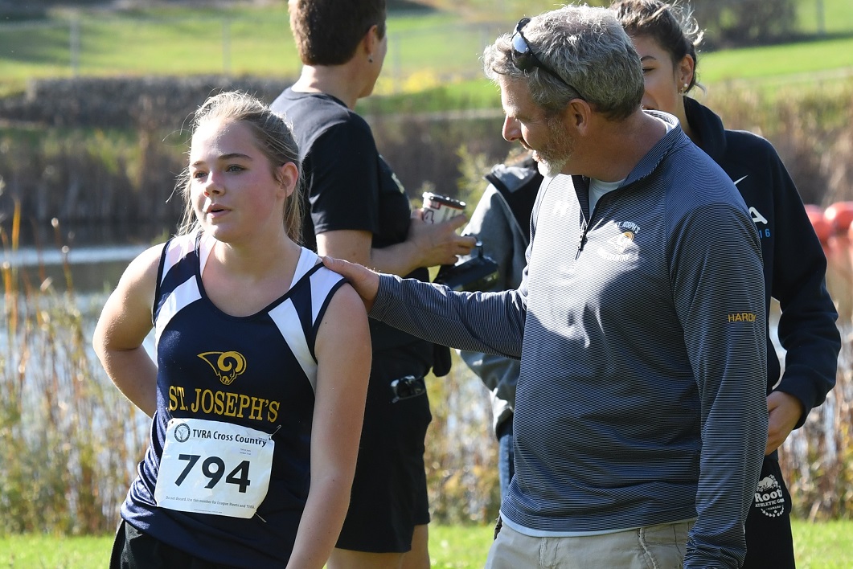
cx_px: 426
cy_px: 284
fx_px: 4337
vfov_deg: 7.5
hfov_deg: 11.2
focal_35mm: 183
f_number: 7.1
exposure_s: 1/800
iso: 720
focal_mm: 122
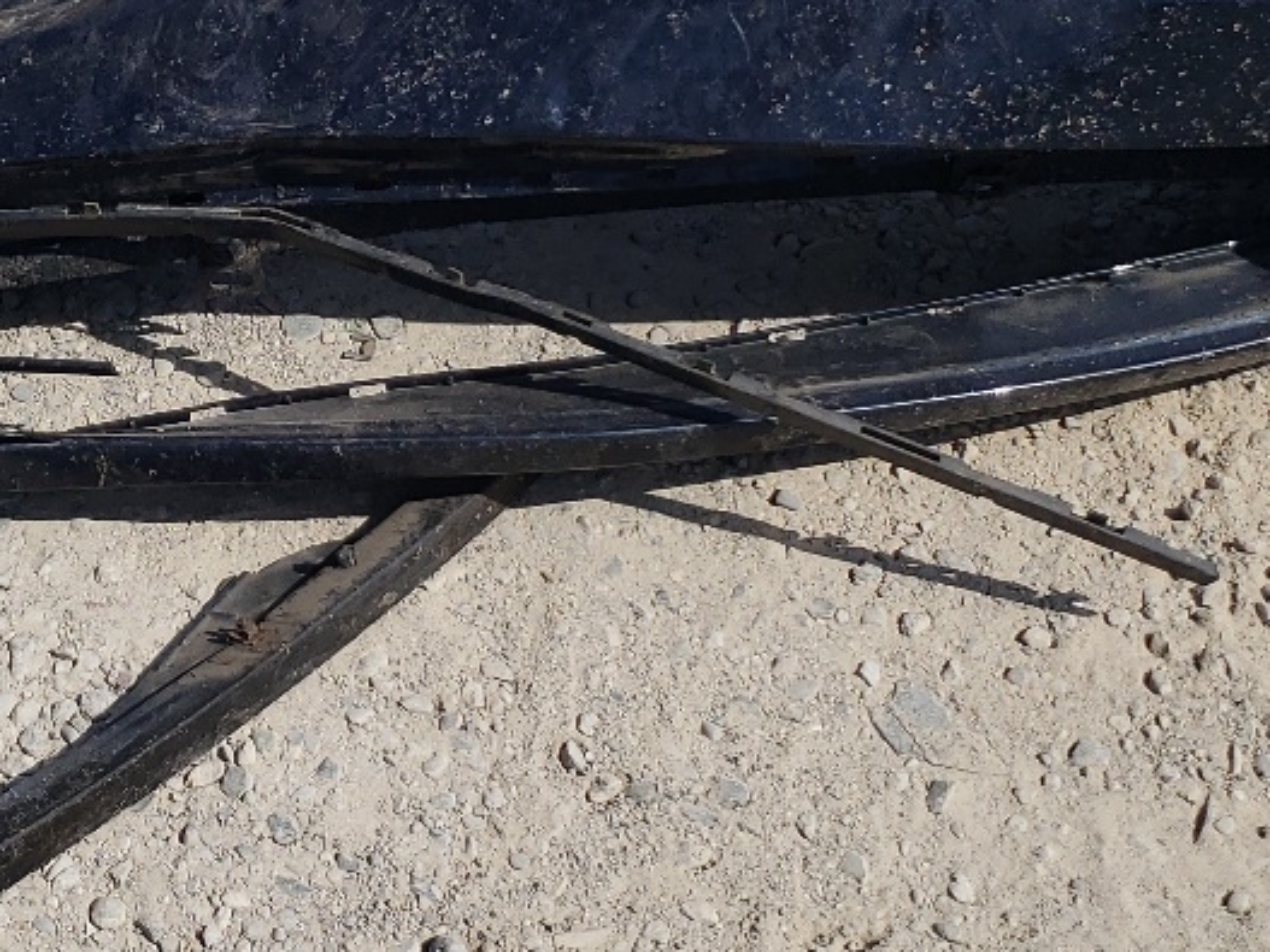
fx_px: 2898
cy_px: 258
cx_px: 265
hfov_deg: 24.4
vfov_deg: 18.6
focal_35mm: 79
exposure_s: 1/5000
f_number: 1.5
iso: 50
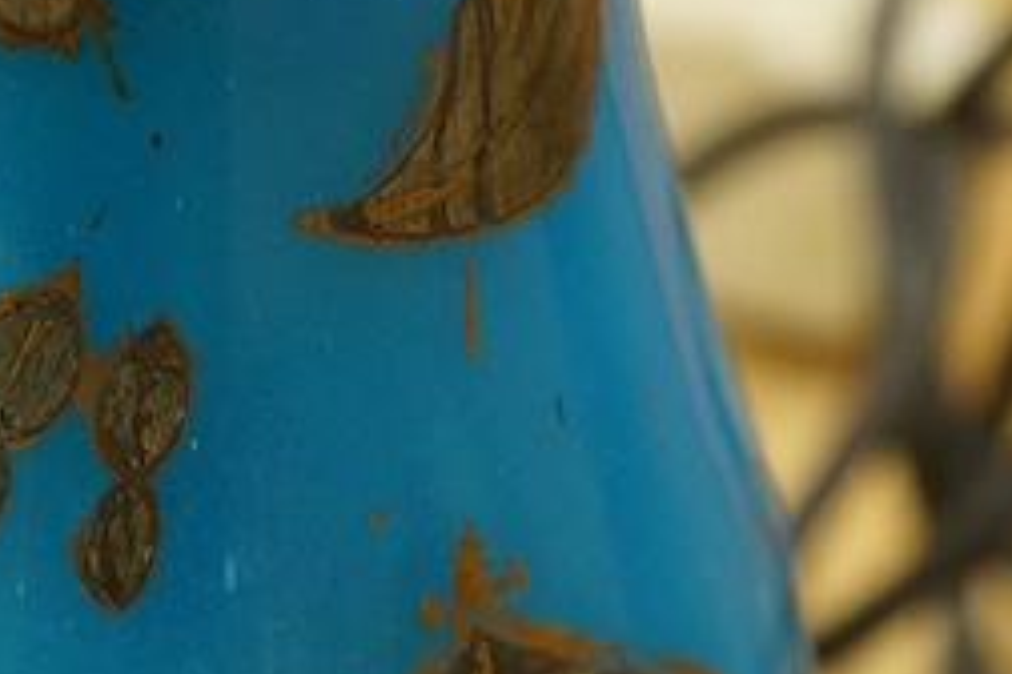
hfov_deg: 12.7
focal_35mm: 161
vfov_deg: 8.5
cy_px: 265
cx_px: 193
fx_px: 4526
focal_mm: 30
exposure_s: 1/125
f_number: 7.1
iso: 1250
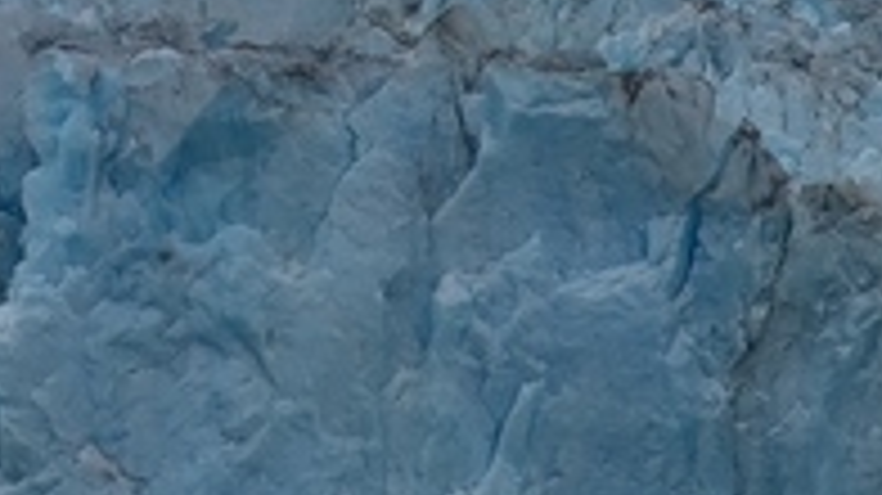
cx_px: -94
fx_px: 19237
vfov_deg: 1.5
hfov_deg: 2.6
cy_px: -328
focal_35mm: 823
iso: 100
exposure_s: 1/250
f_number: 6.3
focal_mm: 120
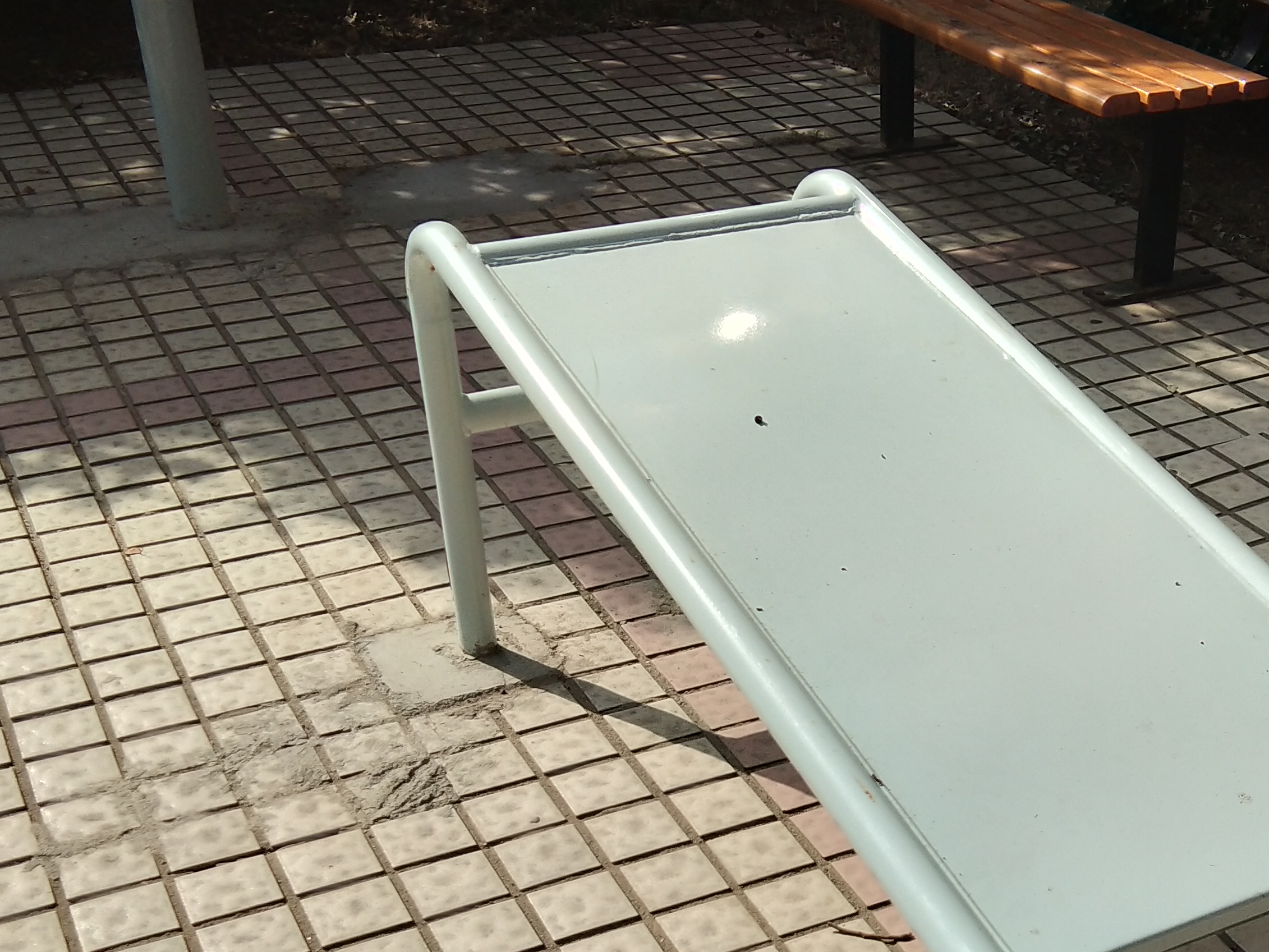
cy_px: 823
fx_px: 2090
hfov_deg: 32.9
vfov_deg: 25.0
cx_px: 1002
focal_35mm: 57
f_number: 2.2
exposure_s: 1/945
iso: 50
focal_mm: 3.69
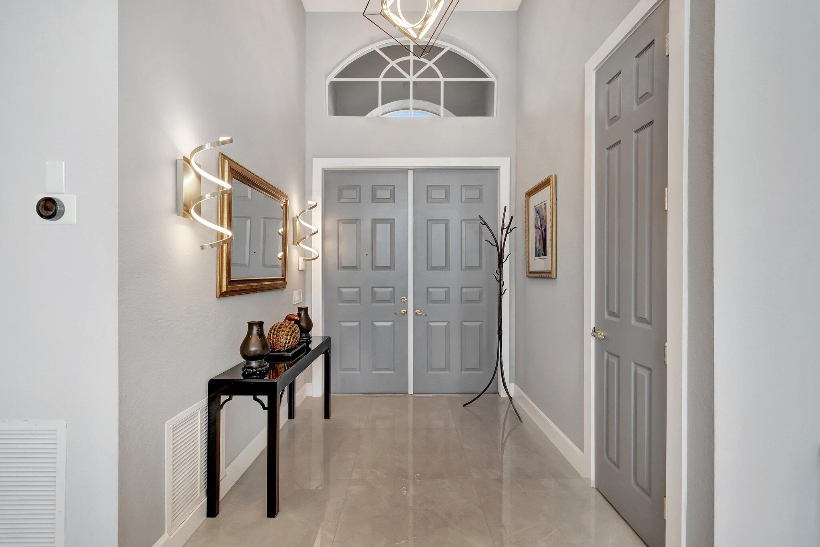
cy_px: 274
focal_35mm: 15
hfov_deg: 100.4
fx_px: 342
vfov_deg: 77.3
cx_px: 410
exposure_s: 1/30
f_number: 8
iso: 1000
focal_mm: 10
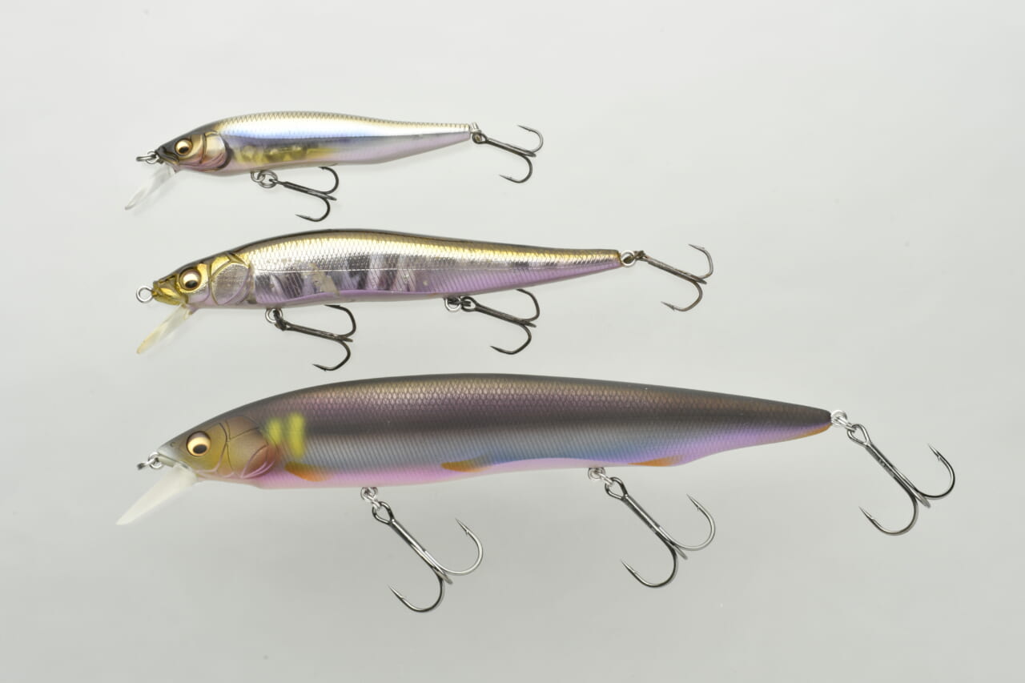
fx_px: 3629
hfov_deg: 16.1
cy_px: 342
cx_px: 512
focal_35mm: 128
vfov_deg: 10.8
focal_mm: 85
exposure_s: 1/125
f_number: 20
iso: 100
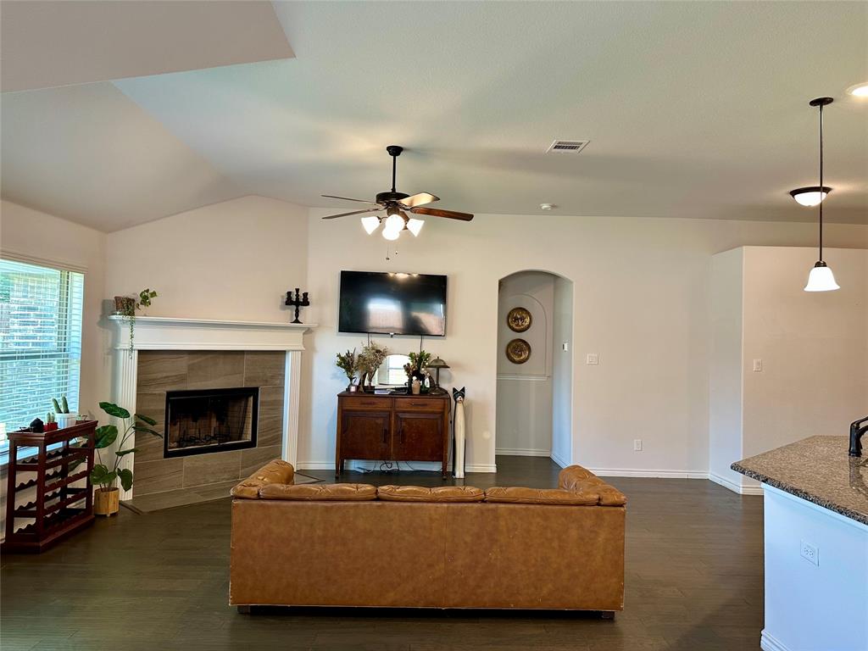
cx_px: 434
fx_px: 602
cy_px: 326
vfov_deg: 56.8
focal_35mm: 24
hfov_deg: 71.6
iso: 125
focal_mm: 6.86
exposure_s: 1/60
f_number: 1.78
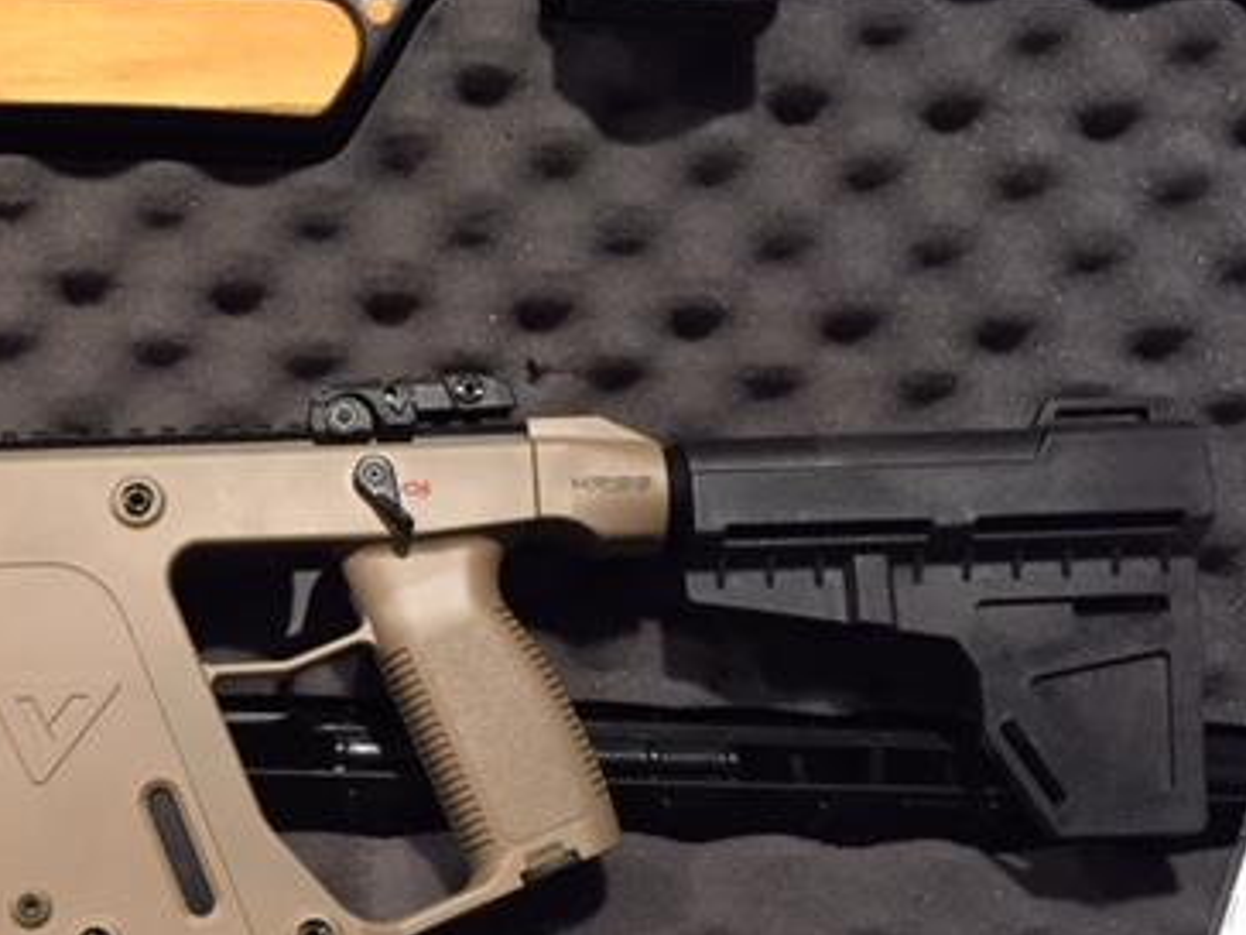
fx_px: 1836
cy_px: 644
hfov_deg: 36.2
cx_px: 240
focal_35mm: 51
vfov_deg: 28.3
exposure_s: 1/30
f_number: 2.2
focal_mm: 4.15
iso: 250
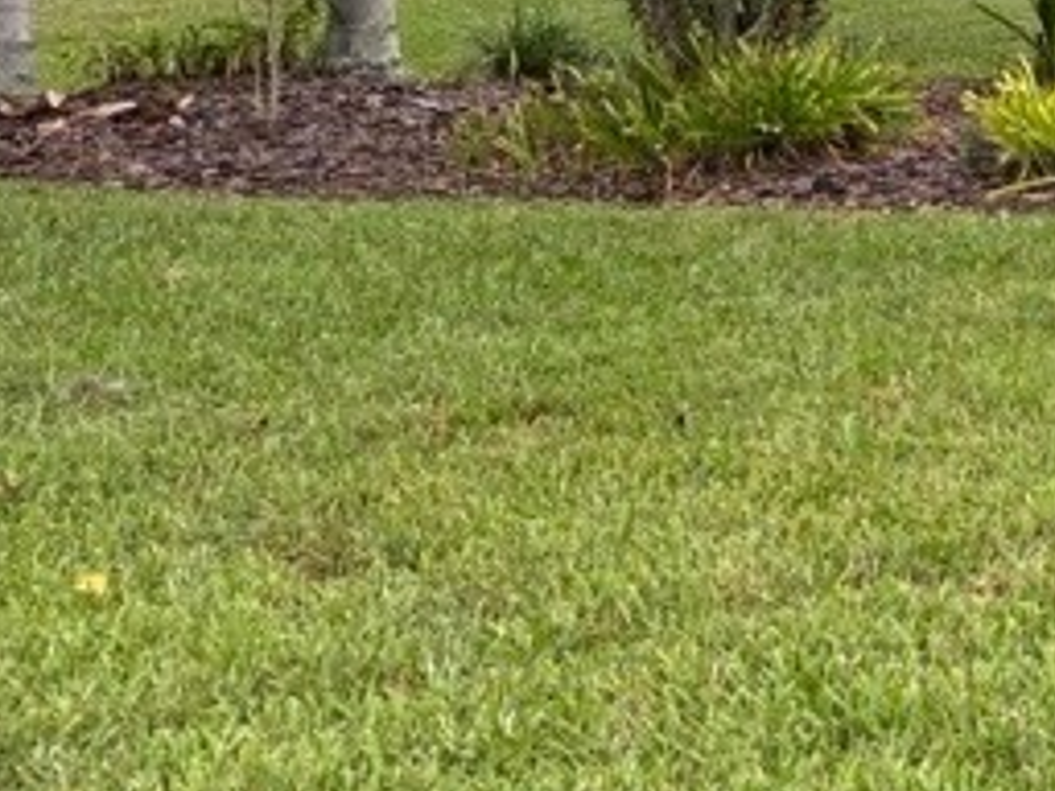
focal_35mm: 104
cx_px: 1620
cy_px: -140
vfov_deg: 13.8
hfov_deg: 17.0
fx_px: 3170
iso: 50
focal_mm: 5.96
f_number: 1.6
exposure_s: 1/444
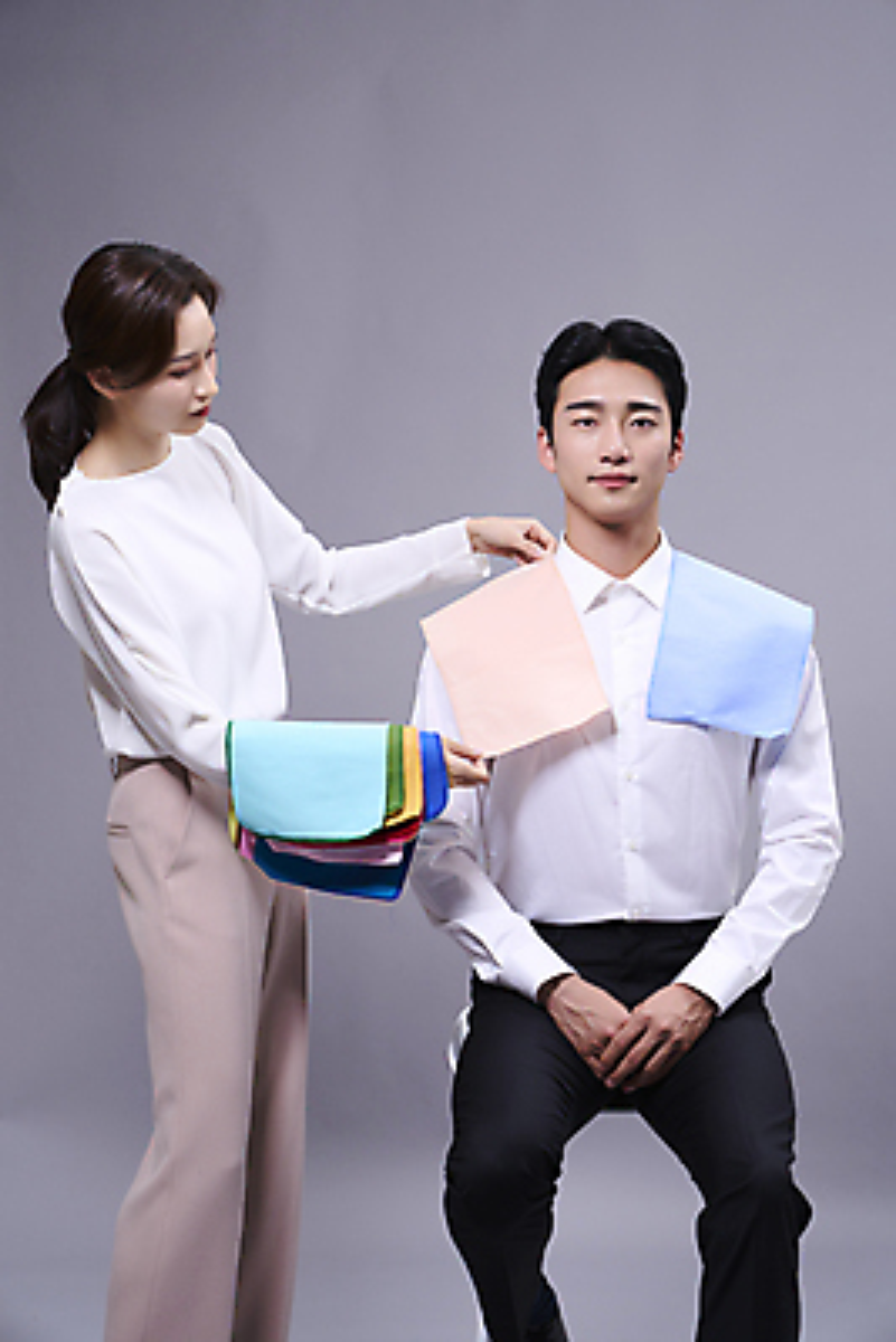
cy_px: 671
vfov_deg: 30.9
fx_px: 2424
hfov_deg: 20.9
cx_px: 448
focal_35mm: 65
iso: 160
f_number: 5.6
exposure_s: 1/125
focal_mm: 65
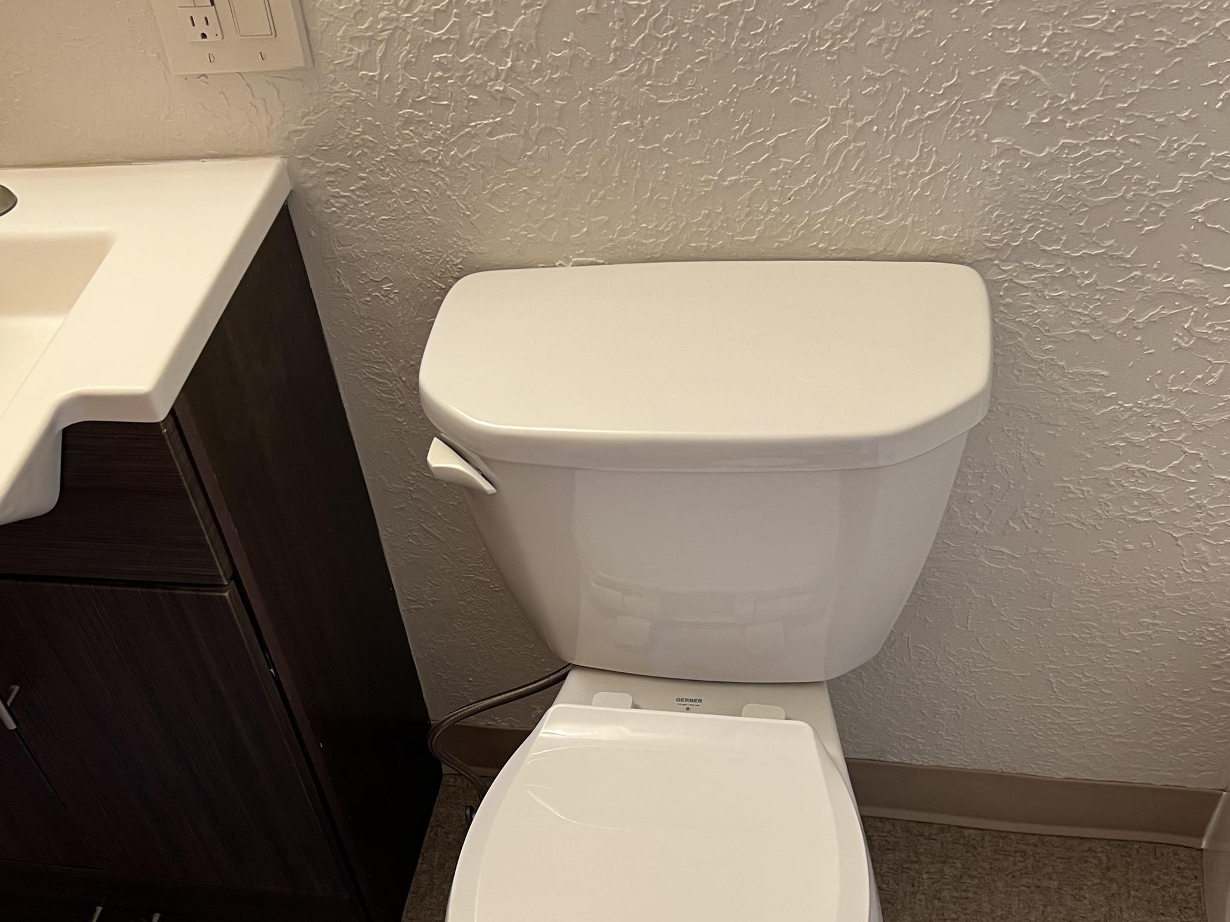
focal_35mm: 39
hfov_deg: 47.3
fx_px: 1386
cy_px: 667
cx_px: 442
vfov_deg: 36.1
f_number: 1.5
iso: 80
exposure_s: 1/60
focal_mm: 5.7
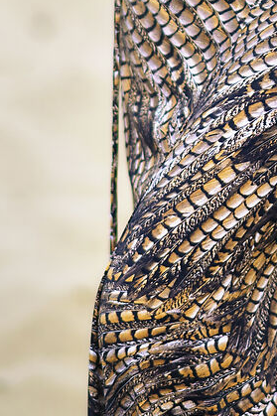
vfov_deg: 3.4
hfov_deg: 2.3
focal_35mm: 602
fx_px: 6953
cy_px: -211
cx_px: 388
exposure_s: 1/1250
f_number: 1.6
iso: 64
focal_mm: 105
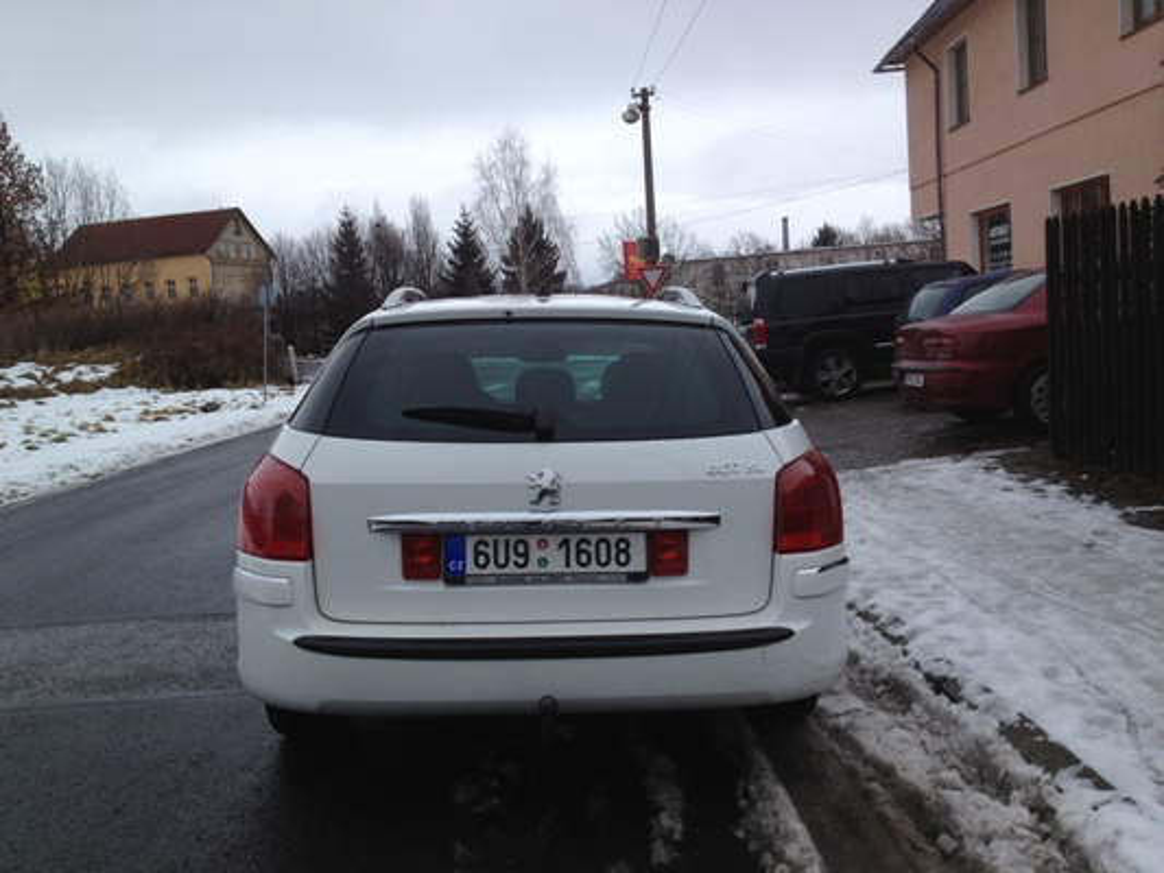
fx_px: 1177
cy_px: 436
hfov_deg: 52.6
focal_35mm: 35
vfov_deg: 40.7
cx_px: 582
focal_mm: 4.28
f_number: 2.4
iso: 64
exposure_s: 1/431
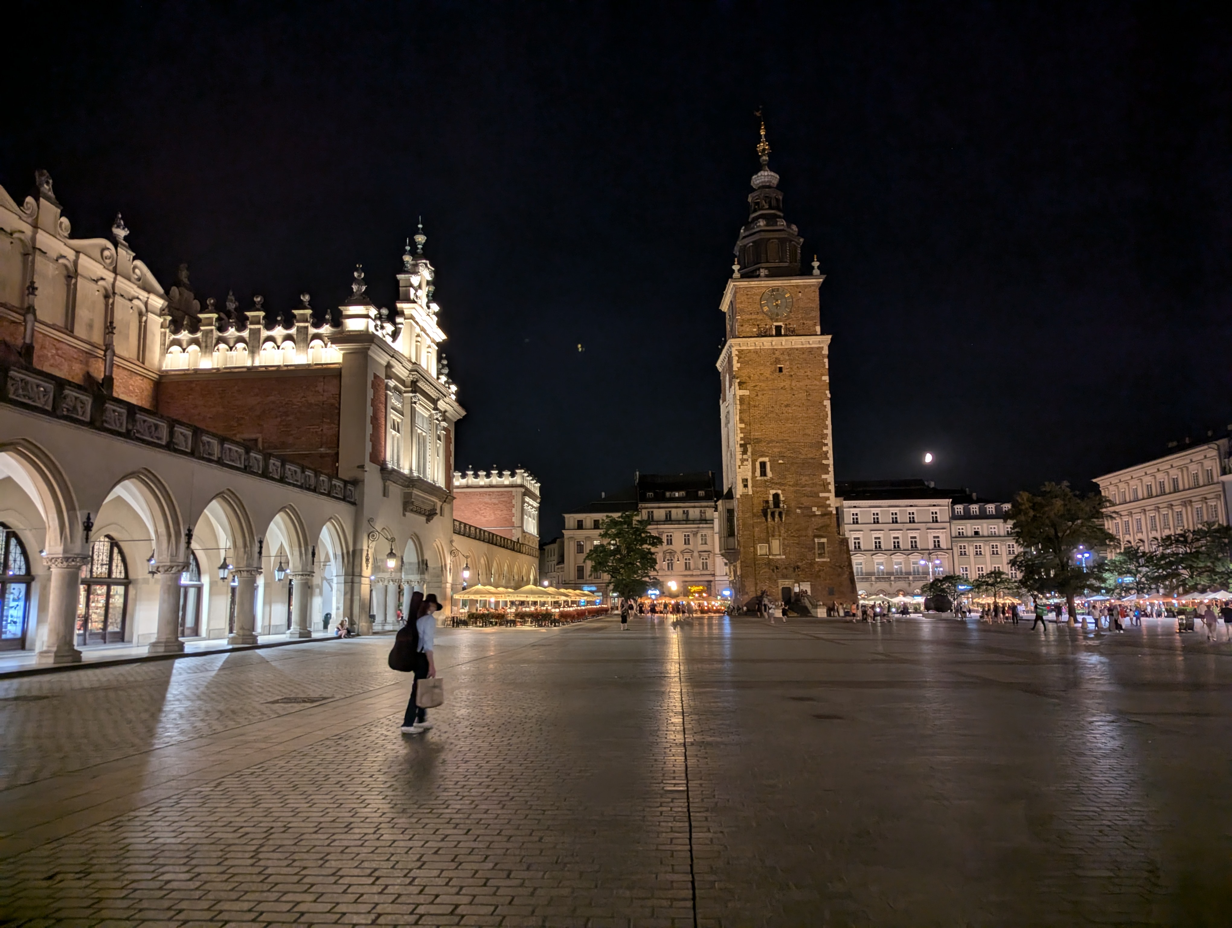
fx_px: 855
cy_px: 464
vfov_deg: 56.9
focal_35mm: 24
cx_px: 616
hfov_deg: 71.5
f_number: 1.85
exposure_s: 1/33.3
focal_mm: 6.81
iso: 484
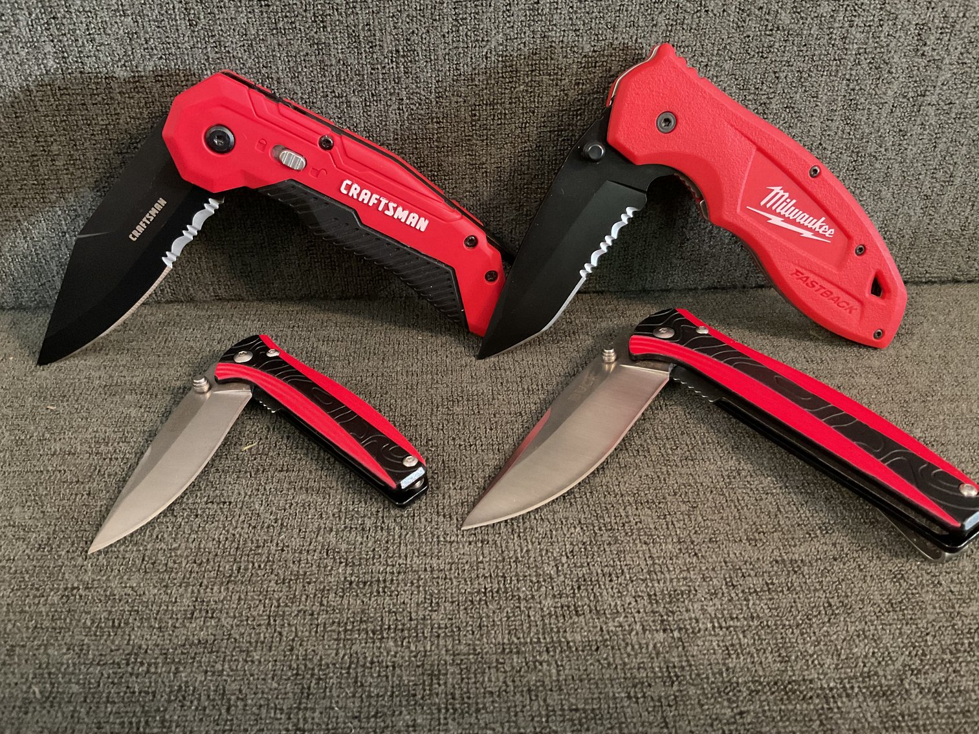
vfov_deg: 48.2
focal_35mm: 29
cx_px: 490
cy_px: 367
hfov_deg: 61.7
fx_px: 820
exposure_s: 1/30
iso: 500
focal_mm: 3
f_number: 1.8
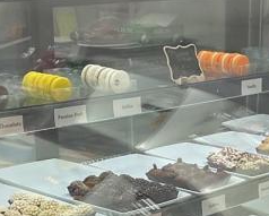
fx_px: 909
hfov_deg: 16.7
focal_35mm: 114
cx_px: 231
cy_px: 204
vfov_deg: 13.4
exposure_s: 1/120
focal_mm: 3
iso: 64
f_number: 1.8
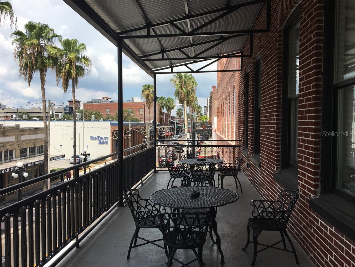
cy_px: 134
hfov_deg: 61.7
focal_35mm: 29
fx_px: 297
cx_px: 178
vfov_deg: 48.2
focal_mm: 4.15
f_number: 2.2
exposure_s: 1/1538
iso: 25
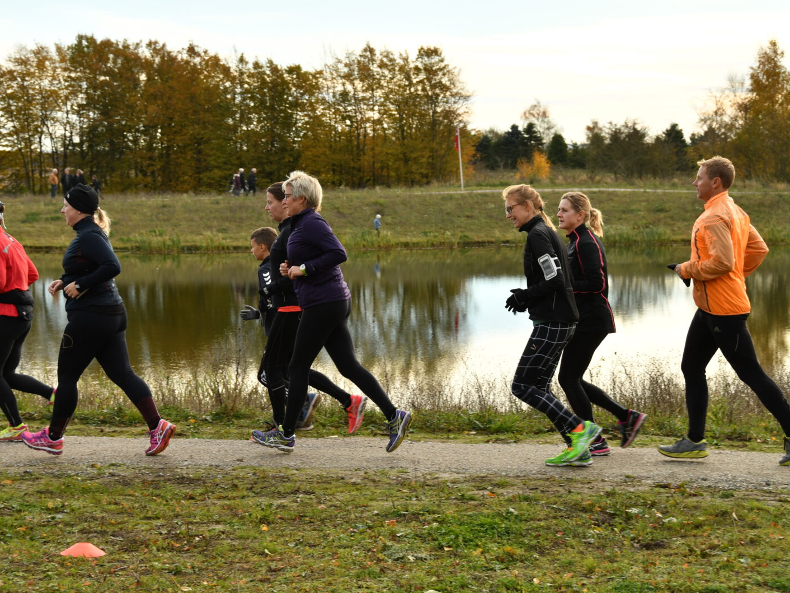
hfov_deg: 23.0
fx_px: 1940
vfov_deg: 17.4
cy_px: 295
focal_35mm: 85
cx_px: 382
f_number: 7.1
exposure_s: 1/200
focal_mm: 52
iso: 100
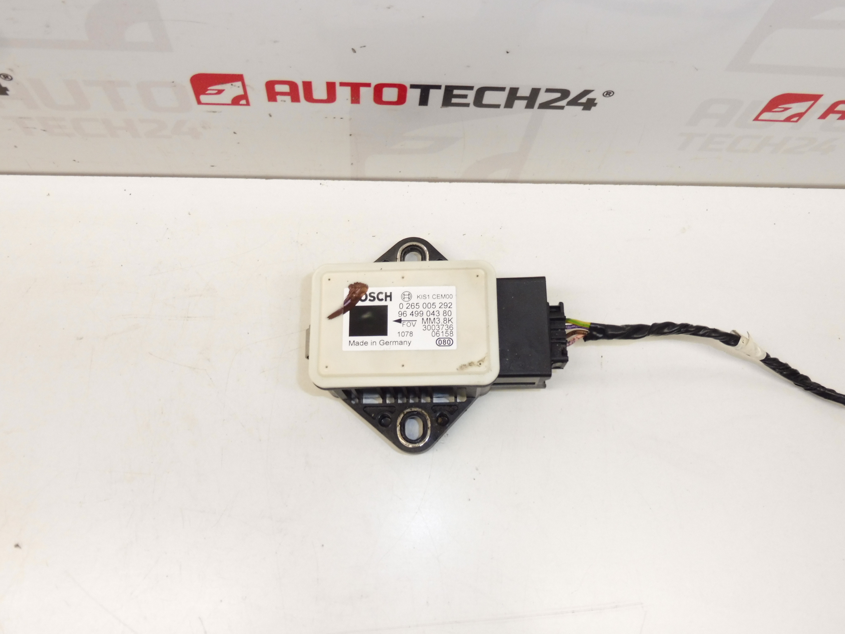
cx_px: 422
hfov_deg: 60.0
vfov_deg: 46.8
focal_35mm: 30
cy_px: 317
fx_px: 732
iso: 200
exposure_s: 1/60
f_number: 4
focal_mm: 5.4
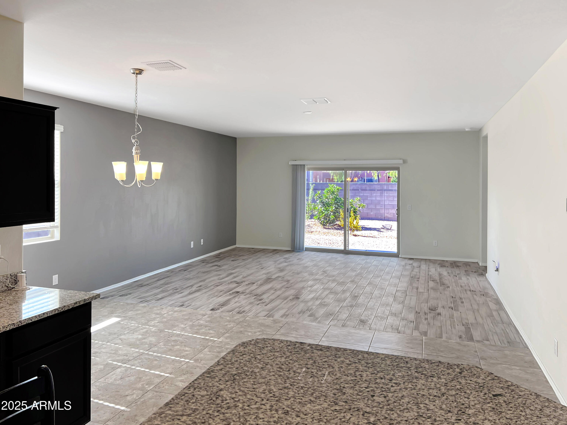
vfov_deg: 53.1
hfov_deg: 67.3
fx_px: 426
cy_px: 212
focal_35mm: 26
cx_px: 284
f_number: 1.5
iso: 40
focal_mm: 5.7
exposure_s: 1/120
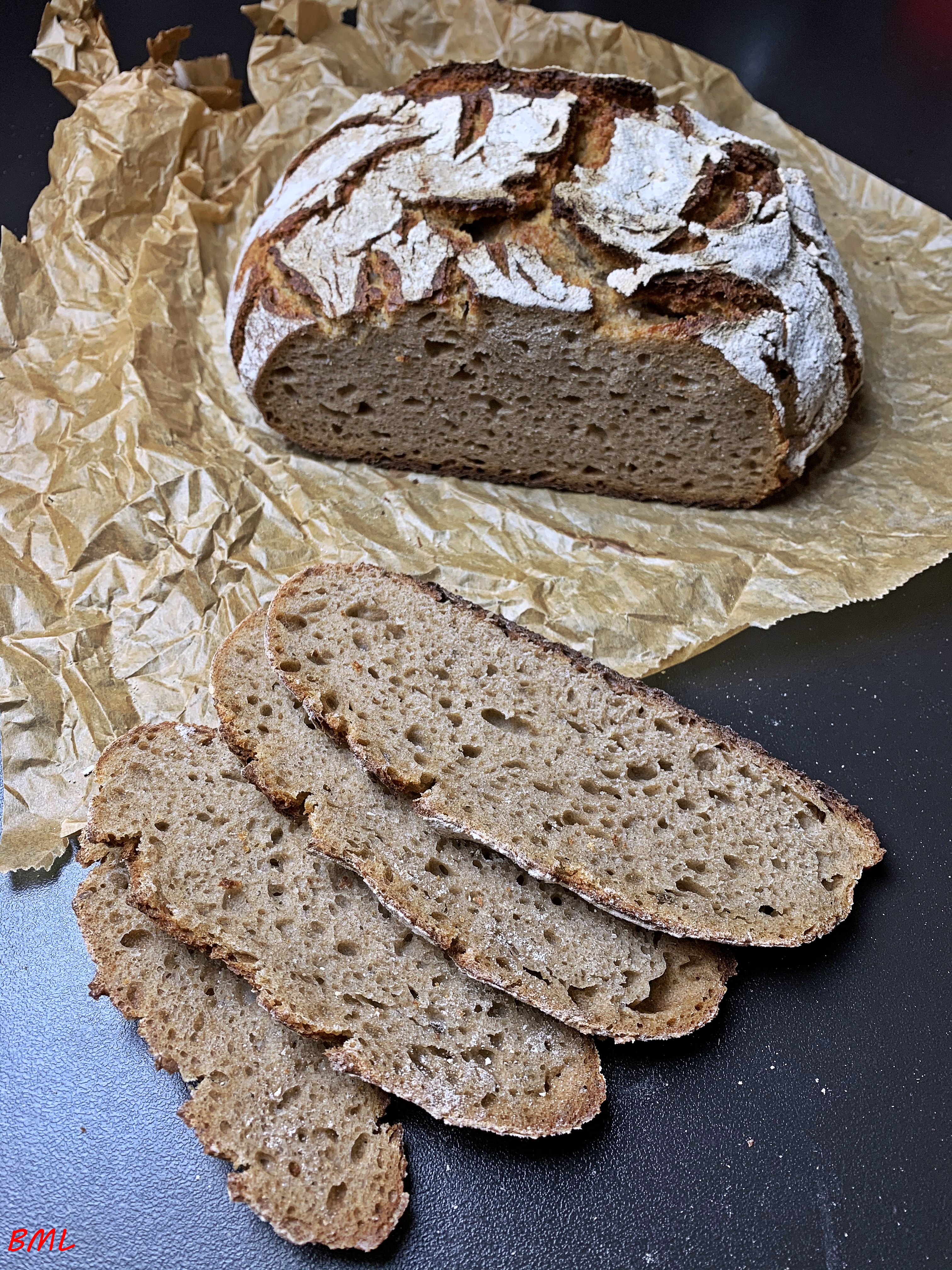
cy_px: 635
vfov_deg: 67.3
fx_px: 953
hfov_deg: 53.1
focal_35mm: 26
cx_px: 476
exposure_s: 1/50
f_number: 1.8
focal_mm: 4.25
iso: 50
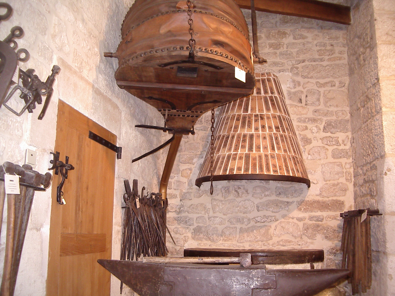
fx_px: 434
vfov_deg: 37.7
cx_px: 198
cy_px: 148
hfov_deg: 49.0
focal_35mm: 38
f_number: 2.6
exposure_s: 1/60
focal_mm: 5.8
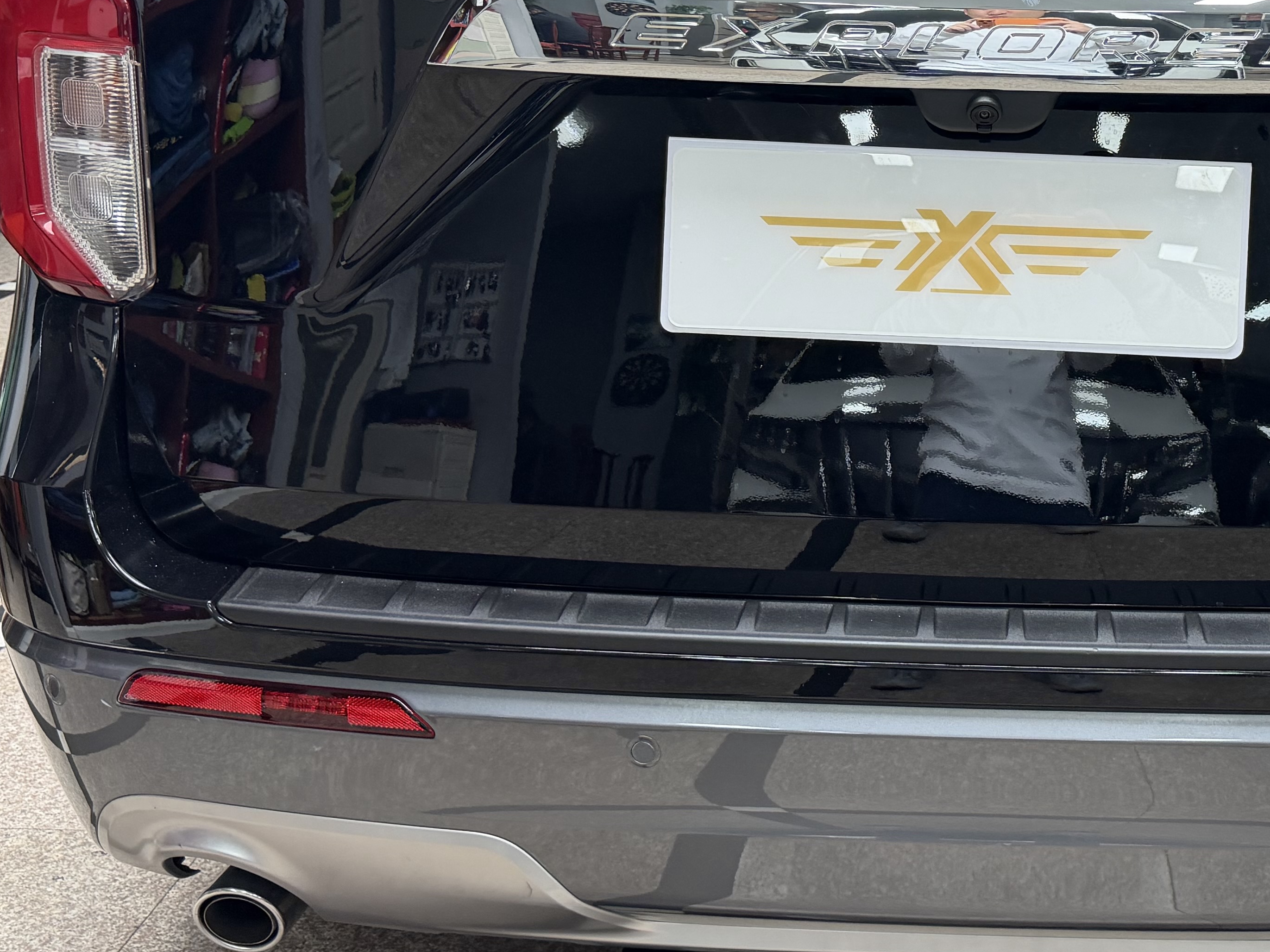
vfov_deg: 28.7
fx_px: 1834
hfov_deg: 37.1
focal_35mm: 50
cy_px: 252
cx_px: 982
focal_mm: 6.76
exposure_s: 1/121
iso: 160
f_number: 1.78
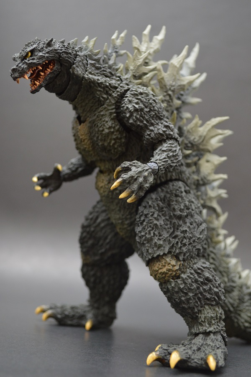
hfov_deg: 25.7
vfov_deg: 37.9
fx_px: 550
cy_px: 188
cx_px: 126
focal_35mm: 52
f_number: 5
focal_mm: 35
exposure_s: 1/4
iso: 800
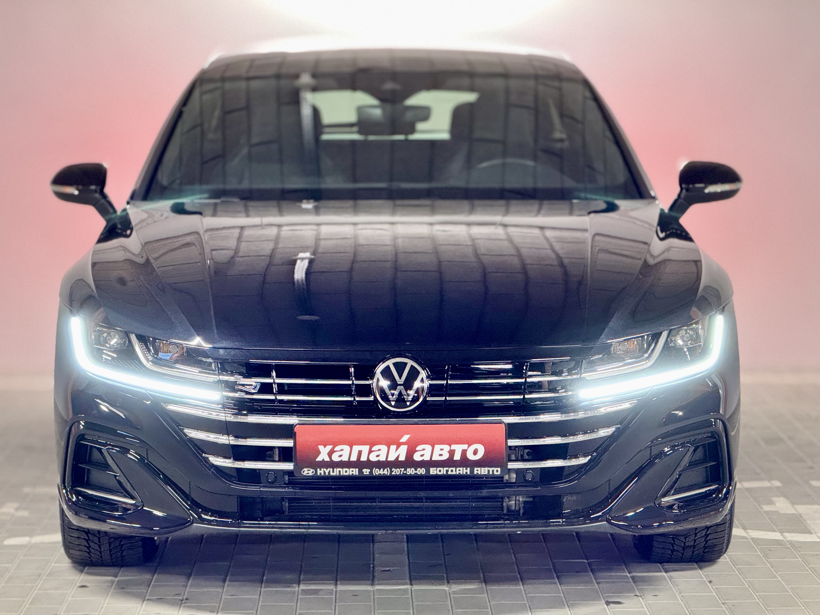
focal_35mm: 120
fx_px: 2843
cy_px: 308
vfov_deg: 12.3
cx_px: 410
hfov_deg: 16.4
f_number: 2.8
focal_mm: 15.66
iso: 1250
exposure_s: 1/33
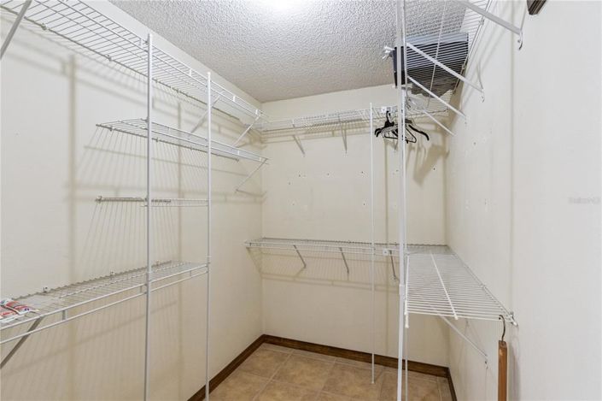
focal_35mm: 16
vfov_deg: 72.0
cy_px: 200
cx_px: 301
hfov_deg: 95.0
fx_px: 276
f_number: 11
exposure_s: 1/20
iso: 1600
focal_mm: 11
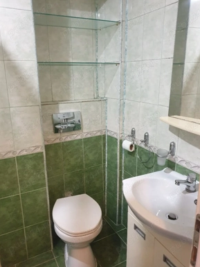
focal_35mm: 27
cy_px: 136
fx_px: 208
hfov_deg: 51.4
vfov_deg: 65.3
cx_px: 98
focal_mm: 4.3
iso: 400
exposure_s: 1/50
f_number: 1.5
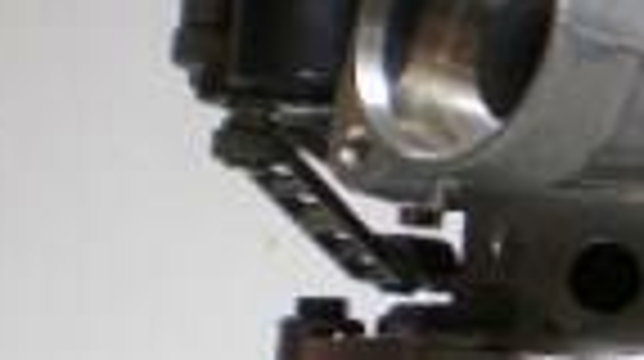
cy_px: 243
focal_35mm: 130
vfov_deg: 9.3
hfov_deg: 15.2
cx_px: 977
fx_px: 2217
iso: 200
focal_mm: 6.3
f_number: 3.1
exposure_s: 1/30
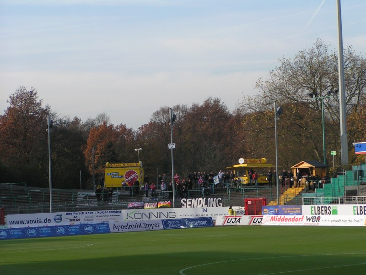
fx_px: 1385
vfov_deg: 11.3
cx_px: 183
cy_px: 138
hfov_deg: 15.1
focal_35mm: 131
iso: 50
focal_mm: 20
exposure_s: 1/640
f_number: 3.5
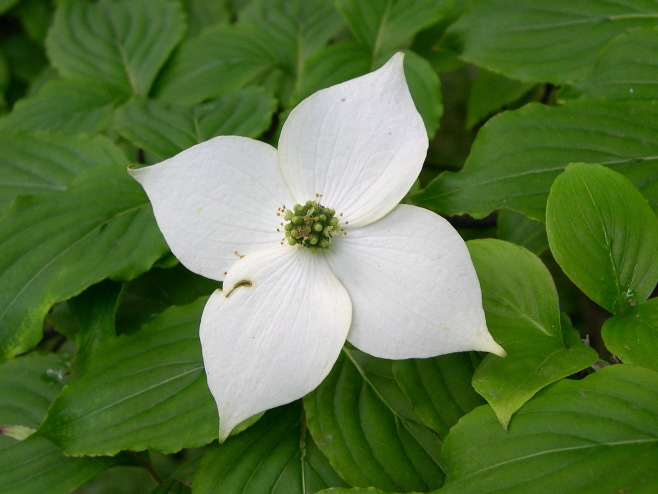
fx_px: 722
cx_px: 329
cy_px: 247
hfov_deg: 49.0
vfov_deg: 37.7
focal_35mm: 38
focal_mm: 8
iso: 100
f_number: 2.8
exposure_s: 1/111
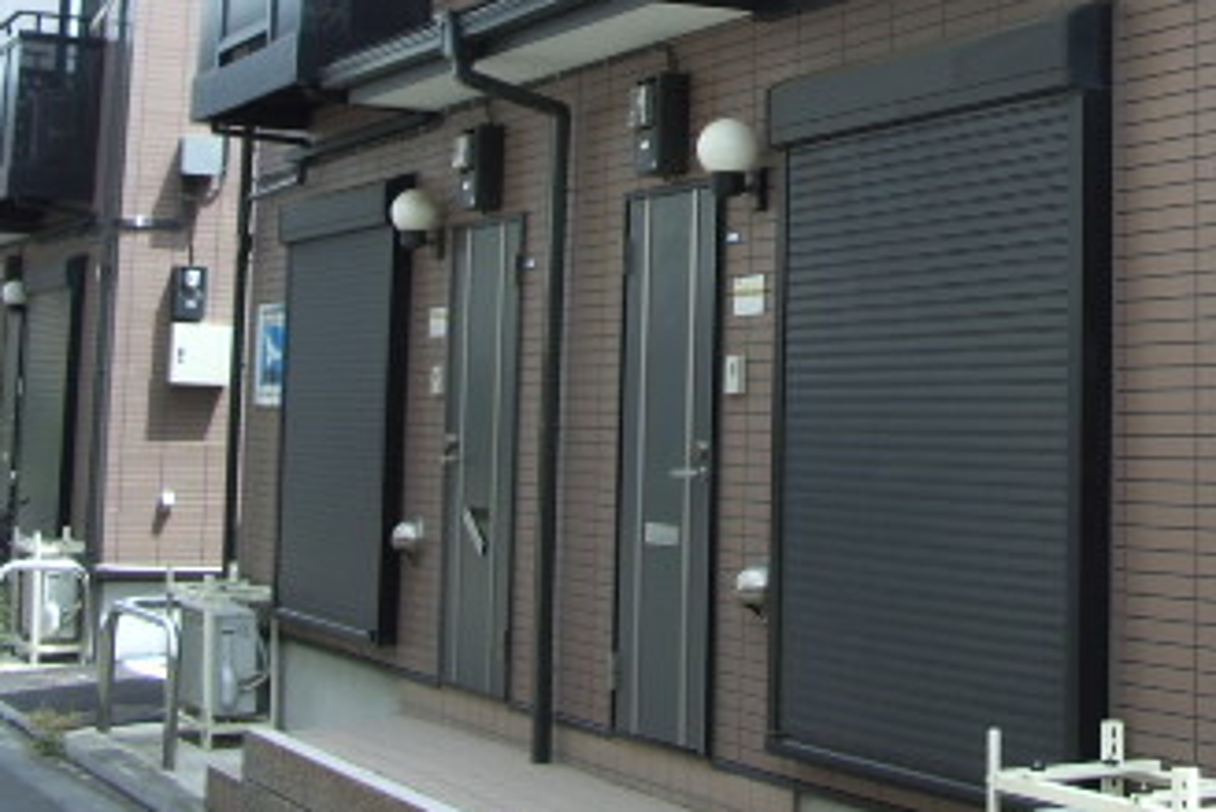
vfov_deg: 18.6
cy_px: -52
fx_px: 2399
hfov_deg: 27.9
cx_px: 949
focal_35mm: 71
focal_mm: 5.8
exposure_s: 1/100
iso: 50
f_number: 4.3
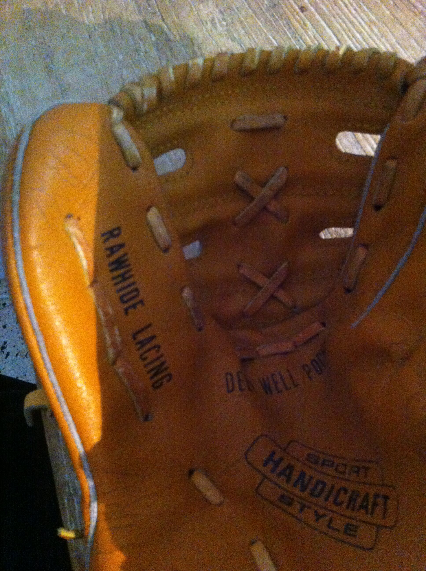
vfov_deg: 52.7
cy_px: 286
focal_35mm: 35
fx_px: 576
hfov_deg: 40.6
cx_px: 213
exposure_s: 1/15
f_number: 2.8
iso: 1000
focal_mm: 3.85
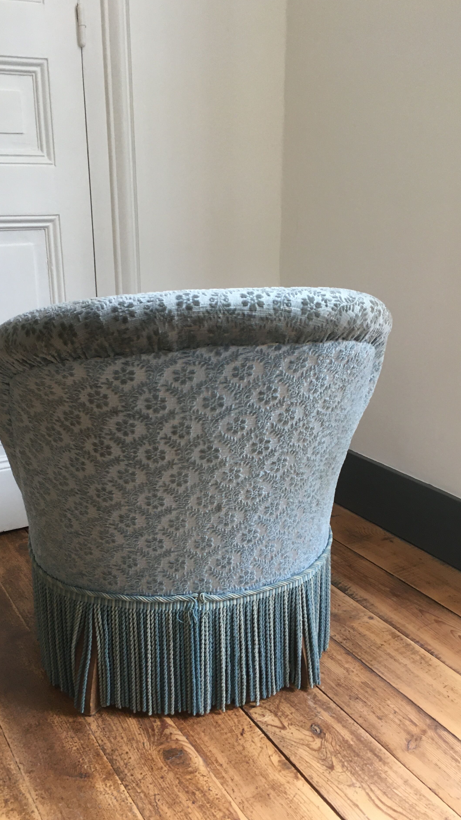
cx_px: 211
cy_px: 421
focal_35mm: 34
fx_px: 739
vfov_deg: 58.0
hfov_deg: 34.6
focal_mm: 4.15
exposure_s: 1/33
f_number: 2.2
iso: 125
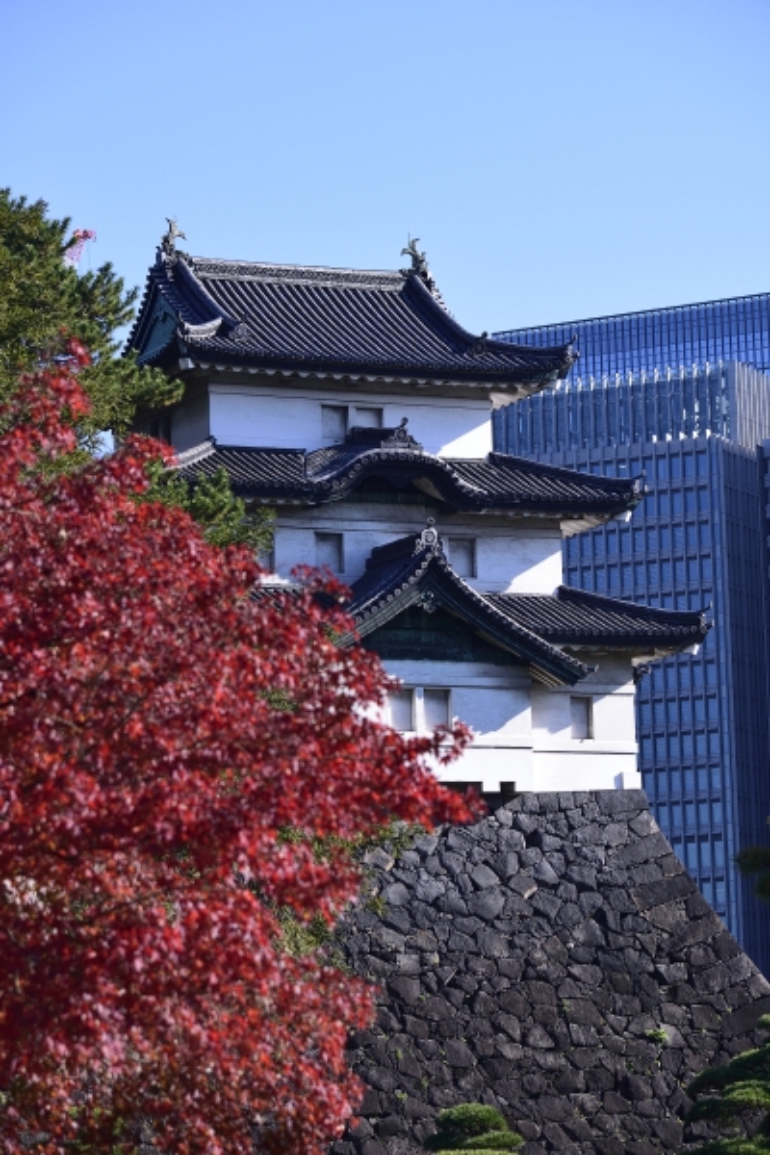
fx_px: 4138
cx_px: 385
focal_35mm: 129
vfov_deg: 15.9
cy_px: 578
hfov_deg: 10.6
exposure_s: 1/640
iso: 320
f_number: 6.3
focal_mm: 86
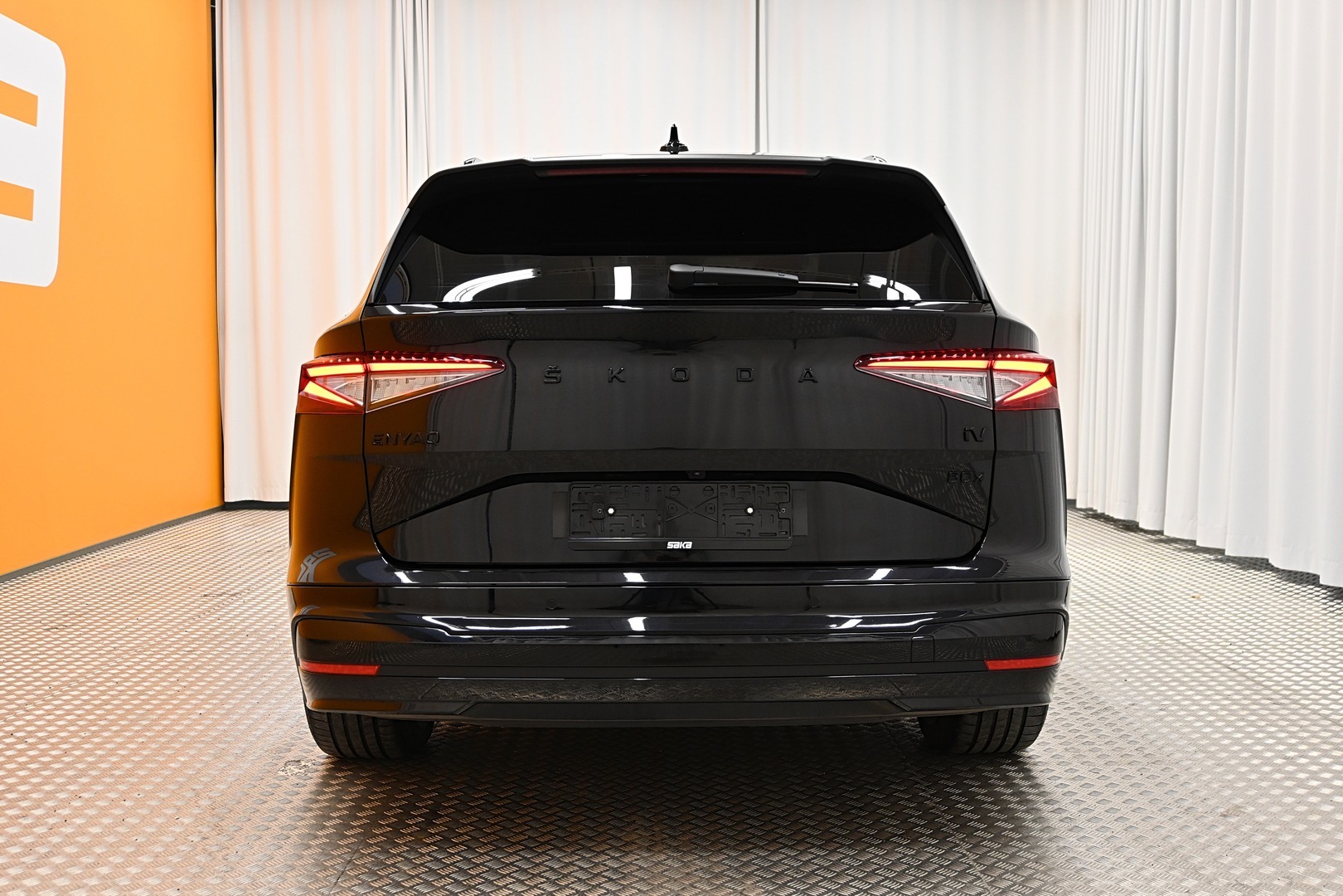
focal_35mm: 36
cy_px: 448
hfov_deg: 53.1
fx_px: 1343
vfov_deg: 36.9
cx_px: 672
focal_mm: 24
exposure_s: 1/80
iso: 640
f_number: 4.2
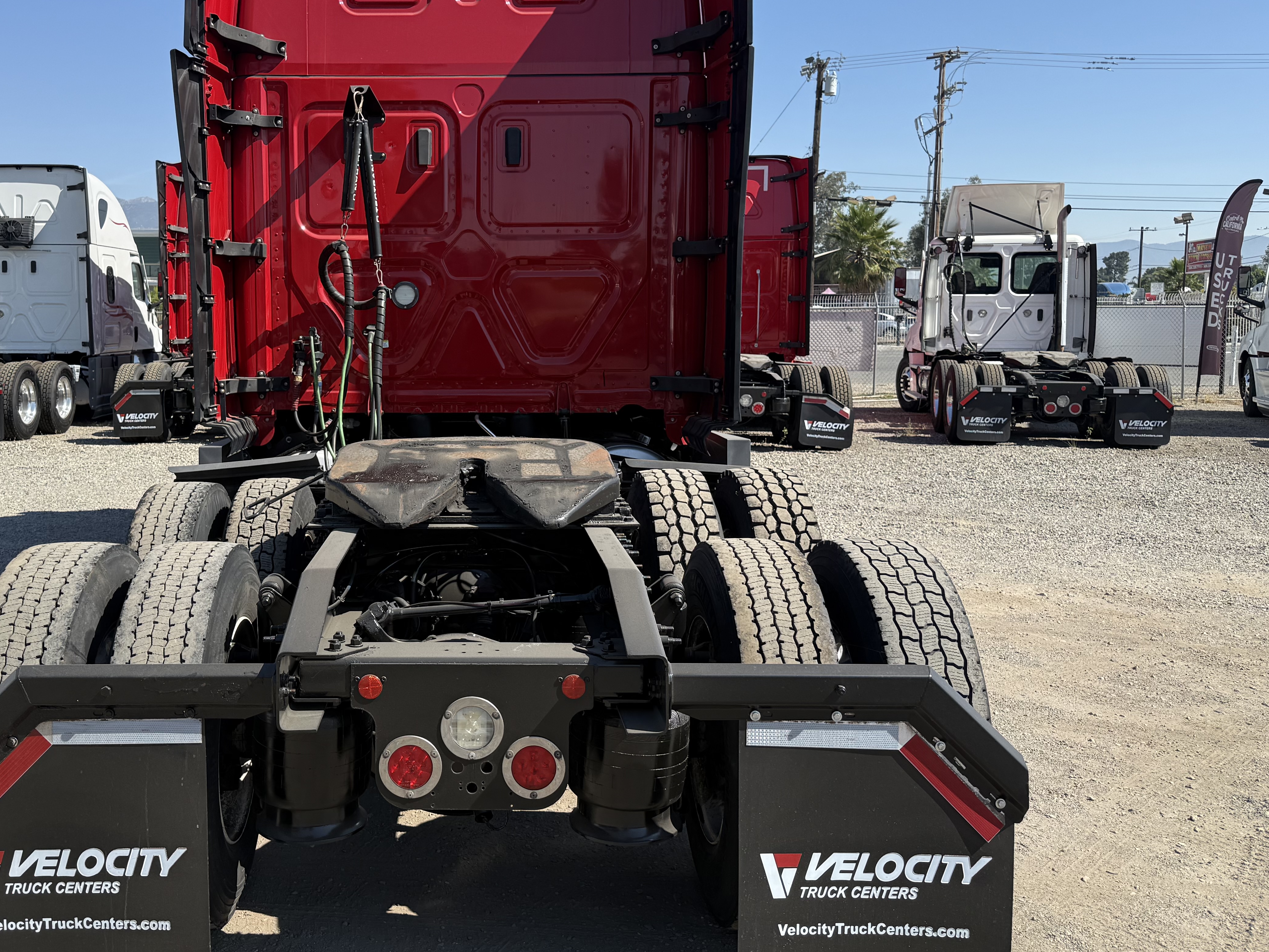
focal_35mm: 33
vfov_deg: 42.8
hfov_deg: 54.5
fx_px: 1210
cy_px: 407
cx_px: 450
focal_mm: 6.76
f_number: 1.78
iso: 80
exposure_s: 1/3145
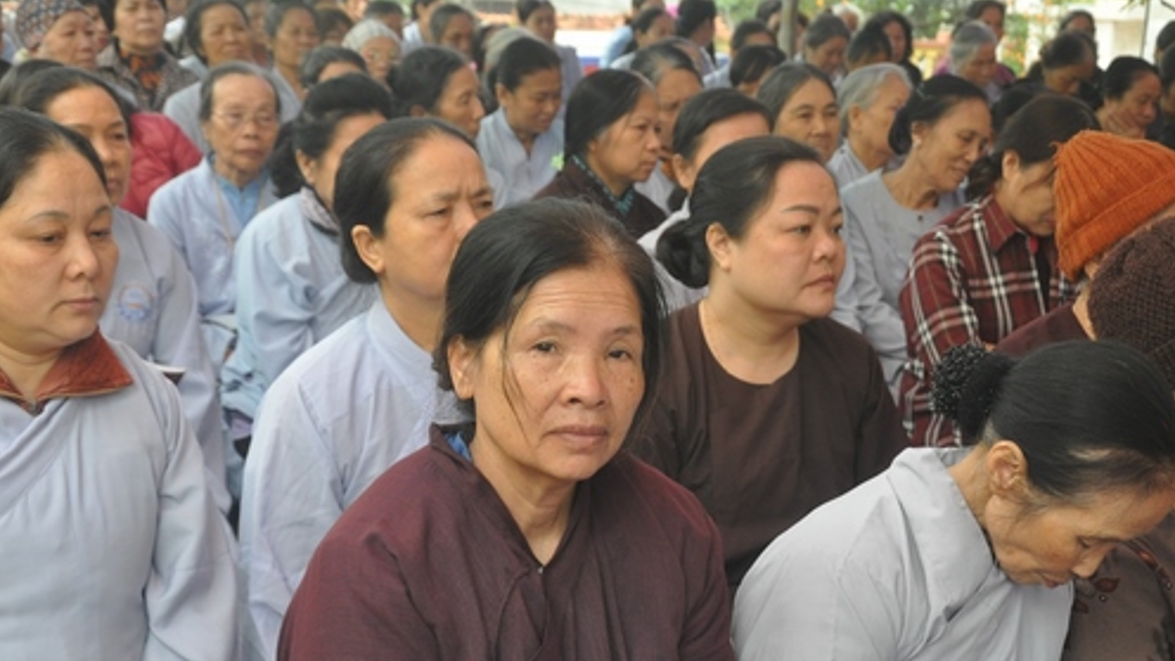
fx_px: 2181
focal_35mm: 70
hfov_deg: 30.1
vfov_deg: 17.2
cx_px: 625
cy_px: 483
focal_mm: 34
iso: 800
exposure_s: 1/125
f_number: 6.3
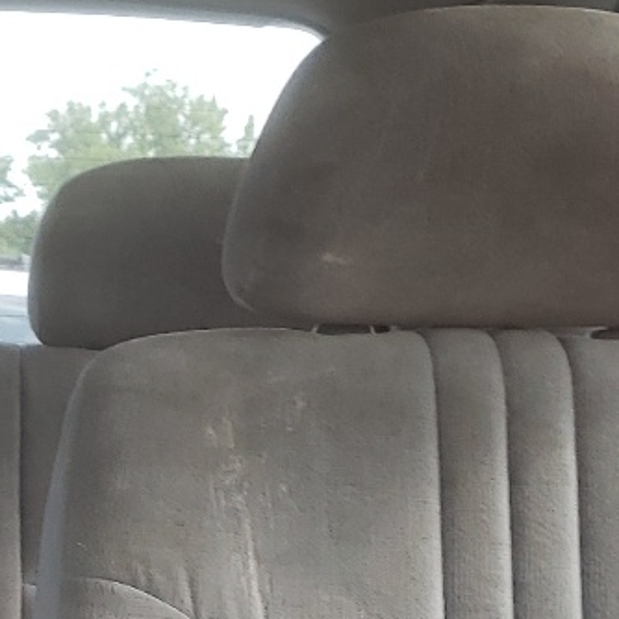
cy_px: 730
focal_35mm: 110
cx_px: -69
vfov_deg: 15.3
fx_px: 2225
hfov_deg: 15.4
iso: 70
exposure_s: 1/120
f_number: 1.5
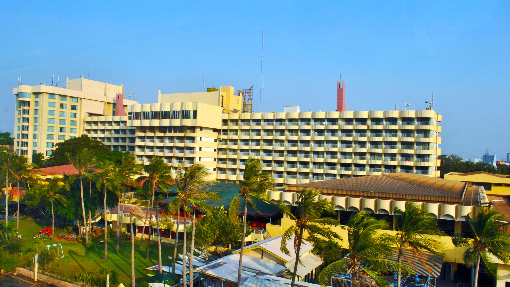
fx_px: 392
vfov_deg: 40.2
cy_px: 150
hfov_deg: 66.1
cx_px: 255
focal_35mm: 29
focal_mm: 18
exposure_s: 1/250
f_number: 10
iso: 320
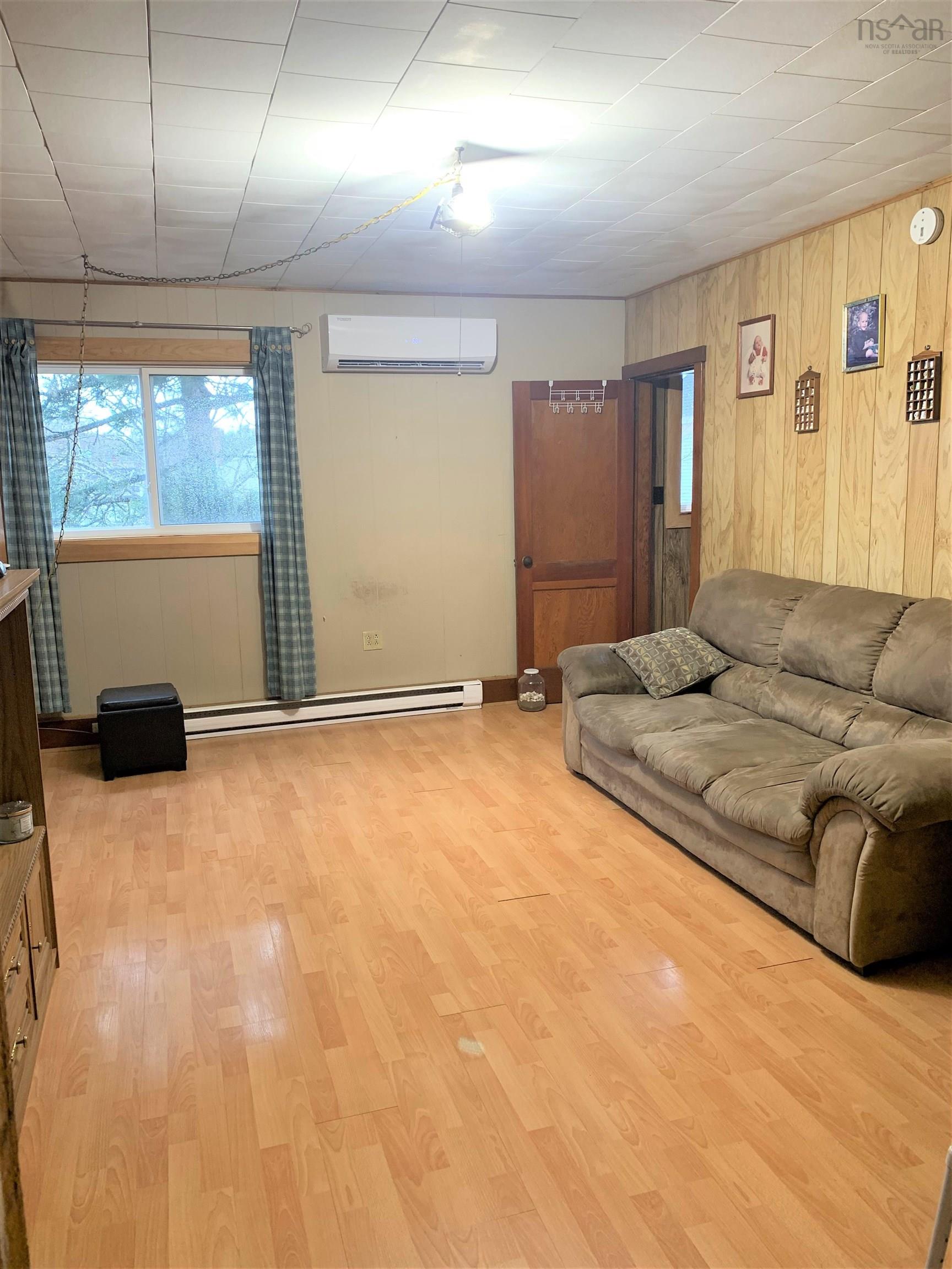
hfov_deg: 53.1
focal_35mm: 26
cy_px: 634
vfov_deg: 67.3
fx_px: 953
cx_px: 476
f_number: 1.8
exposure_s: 1/60
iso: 80
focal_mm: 4.25
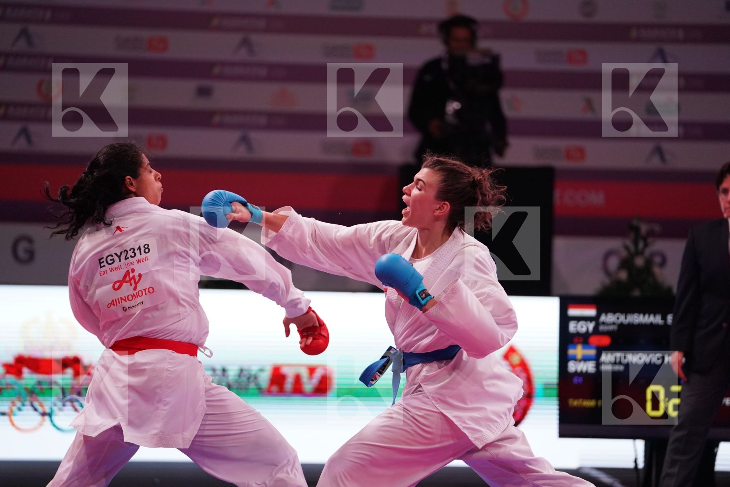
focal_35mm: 159
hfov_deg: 12.9
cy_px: 244
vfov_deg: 8.6
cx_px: 365
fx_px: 3224
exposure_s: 1/1000
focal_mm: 159
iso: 3200
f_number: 2.8
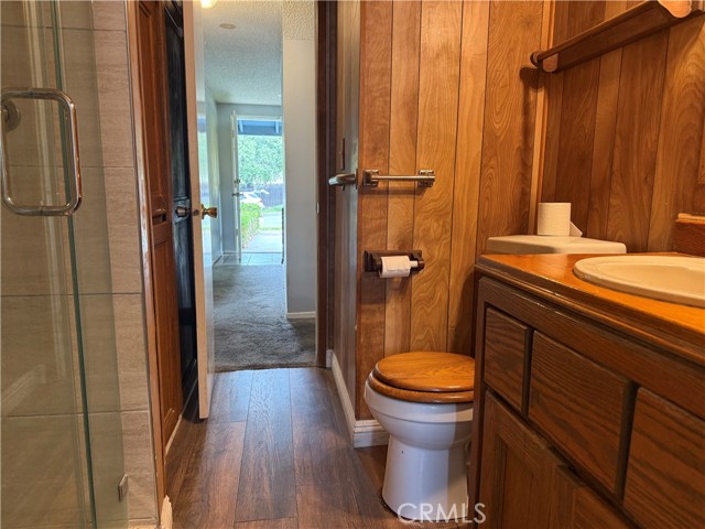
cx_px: 352
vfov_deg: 56.8
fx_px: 489
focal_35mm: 24
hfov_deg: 71.6
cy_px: 264
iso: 250
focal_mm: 6.76
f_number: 1.78
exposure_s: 1/60
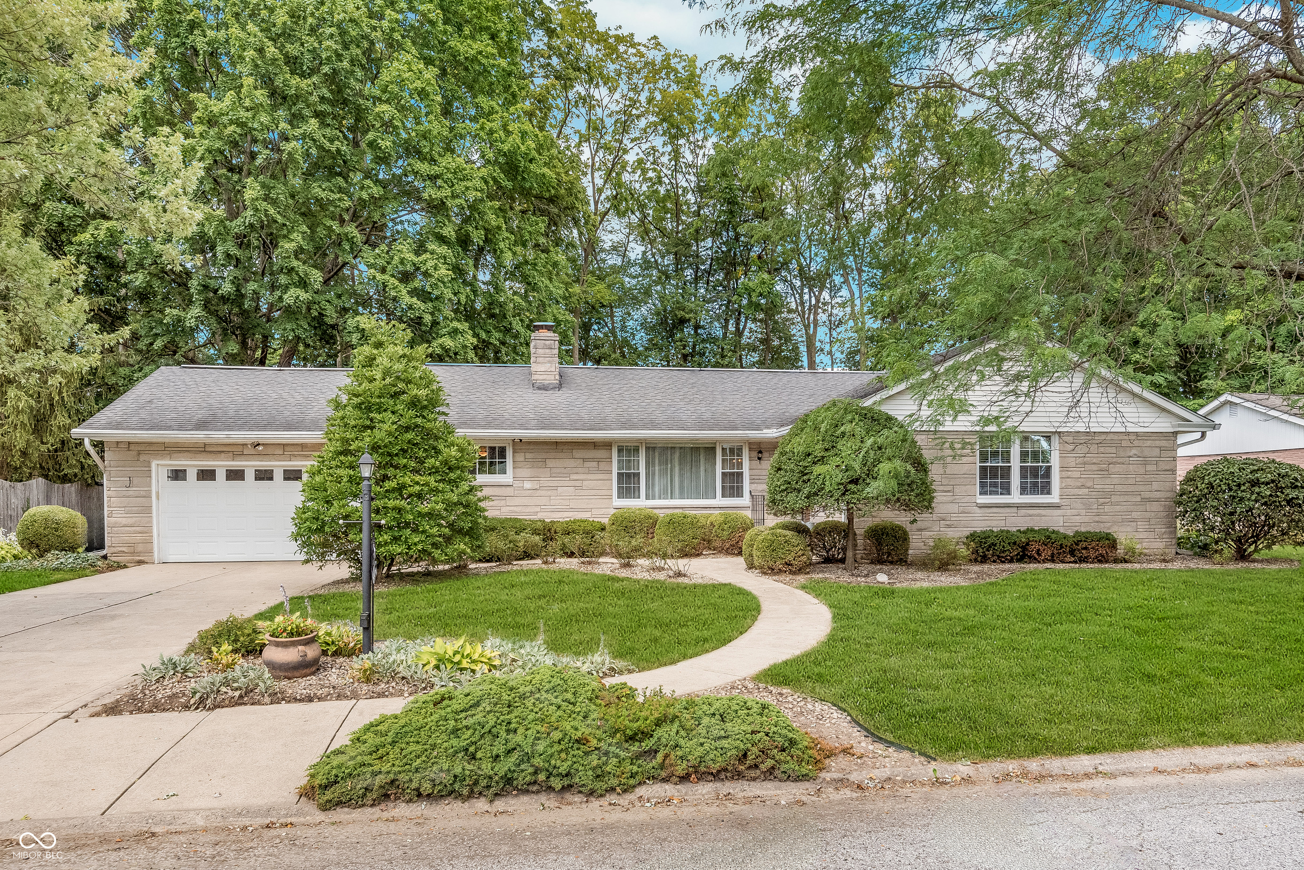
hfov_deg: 81.2
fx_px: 761
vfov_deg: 59.5
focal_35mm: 21
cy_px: 435
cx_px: 652
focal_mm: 21
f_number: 5.6
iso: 320
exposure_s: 1/2000
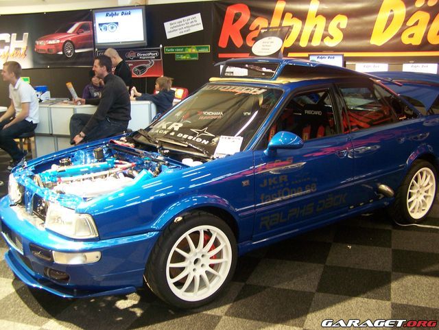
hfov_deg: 48.9
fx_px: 482
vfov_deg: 37.8
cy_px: 165
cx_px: 220
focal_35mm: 38
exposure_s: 1/10
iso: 160
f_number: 2.8
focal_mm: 6.3
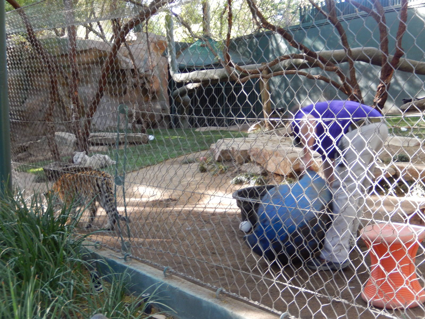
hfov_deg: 37.5
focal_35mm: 51
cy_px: 160
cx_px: 212
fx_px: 626
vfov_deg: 28.6
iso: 250
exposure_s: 1/30
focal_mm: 9.2
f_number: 4.5
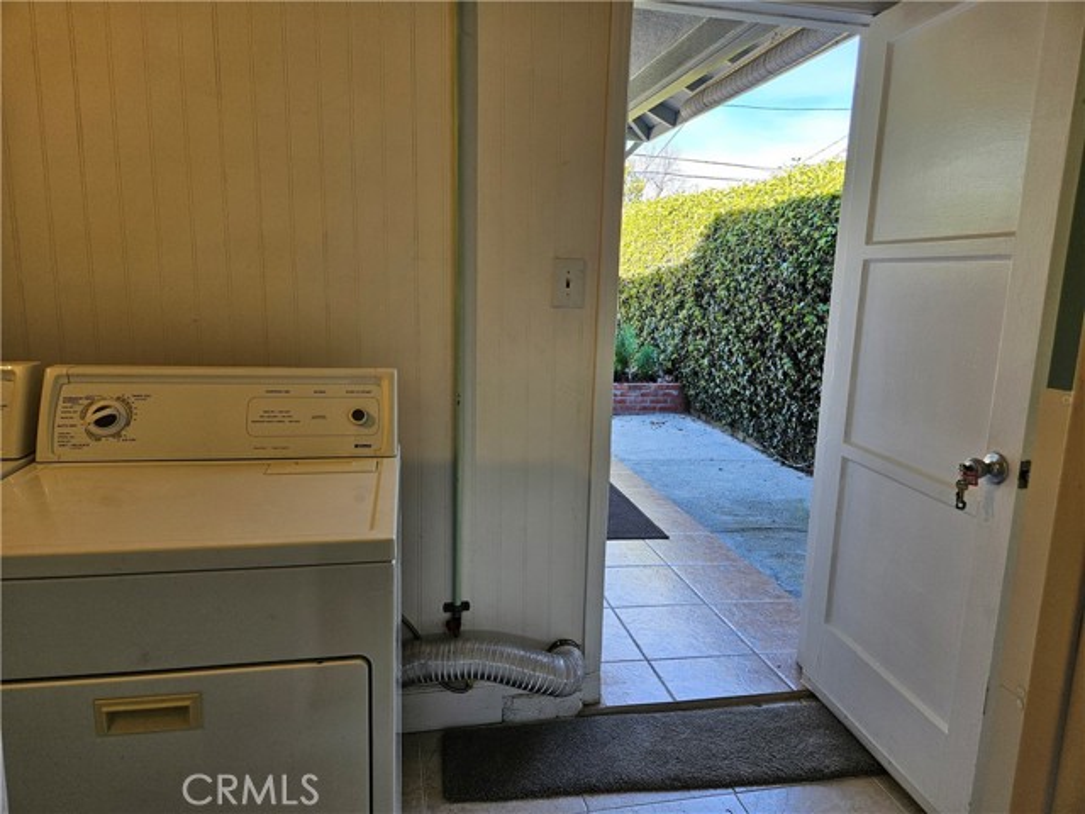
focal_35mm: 23
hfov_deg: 73.9
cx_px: 542
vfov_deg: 58.9
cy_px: 407
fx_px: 721
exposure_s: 1/120
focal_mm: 5.4
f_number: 1.8
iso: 50
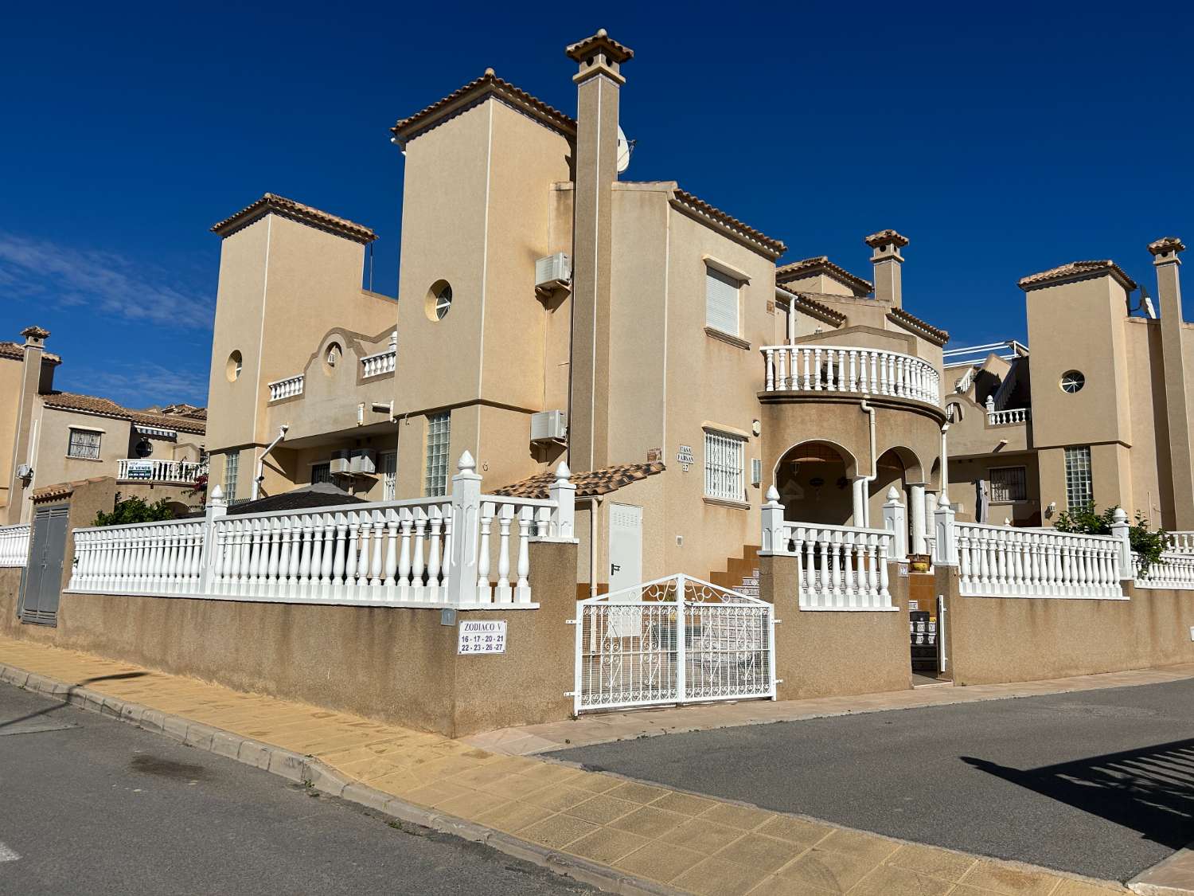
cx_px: 597
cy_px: 448
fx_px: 897
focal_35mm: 26
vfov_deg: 53.1
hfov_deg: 67.3
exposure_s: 1/16393
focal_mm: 5.7
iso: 50
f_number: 1.5
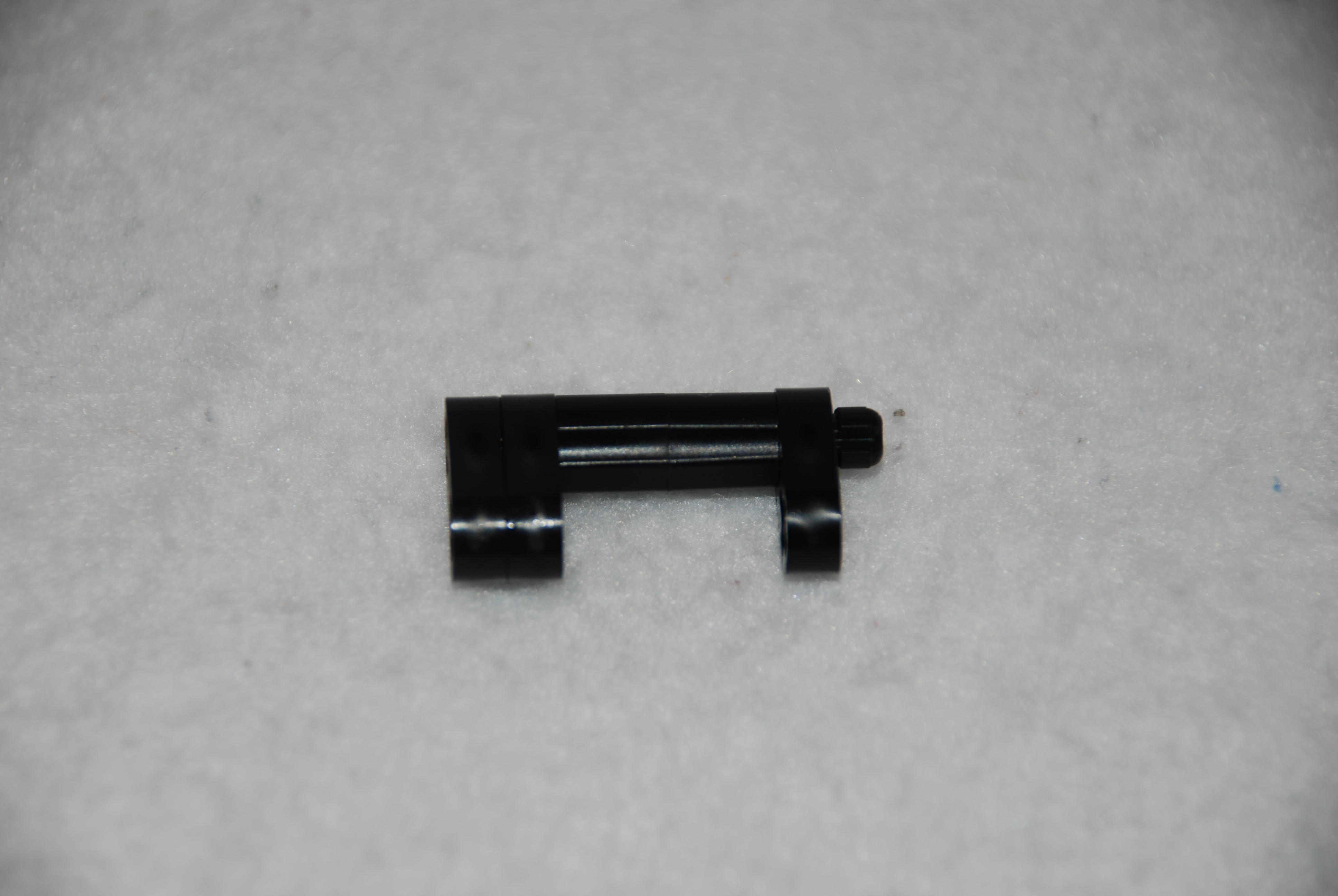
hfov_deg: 10.1
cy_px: 448
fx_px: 7535
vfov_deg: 6.8
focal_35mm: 202
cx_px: 669
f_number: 5.6
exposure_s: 1/60
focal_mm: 135
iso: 100
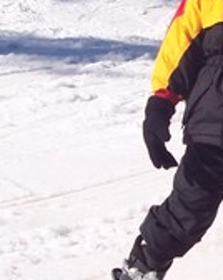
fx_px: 1198
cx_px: 231
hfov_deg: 10.5
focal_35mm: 145
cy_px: 133
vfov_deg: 13.3
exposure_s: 1/500
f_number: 5.6
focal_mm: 8
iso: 100
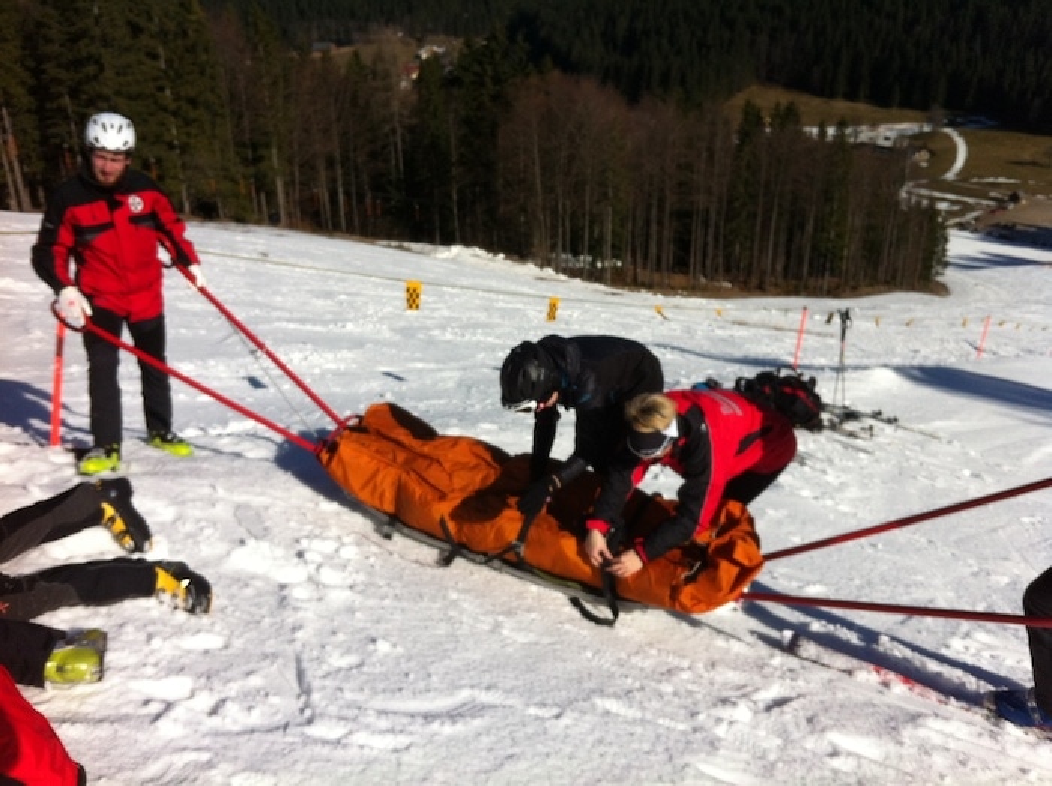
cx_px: 526
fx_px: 1062
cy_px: 393
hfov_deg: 52.7
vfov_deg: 40.6
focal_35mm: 35
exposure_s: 1/3352
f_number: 2.8
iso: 80
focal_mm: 3.85
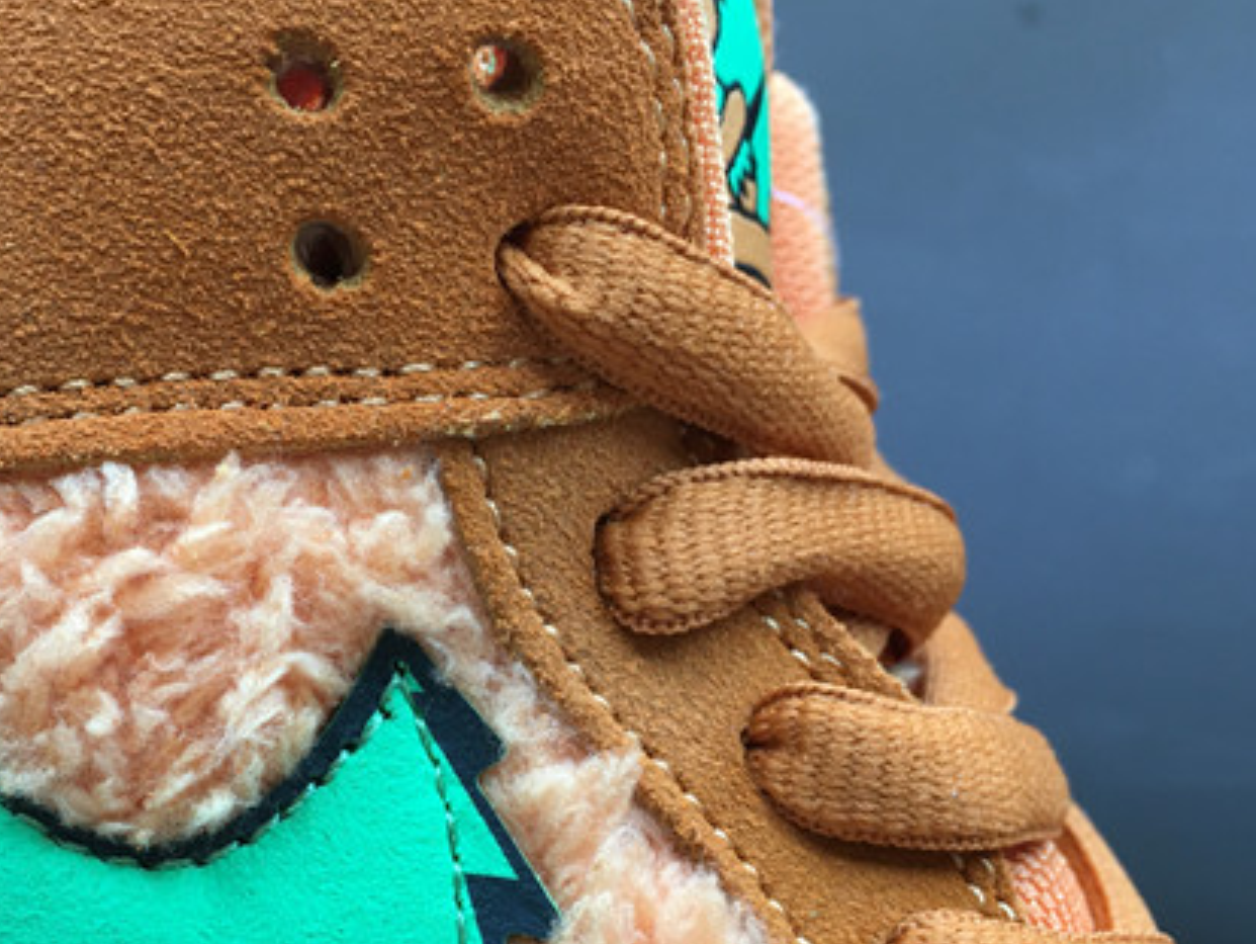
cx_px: 343
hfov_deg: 33.8
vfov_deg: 25.6
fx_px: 2033
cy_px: 762
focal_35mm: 56
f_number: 2.2
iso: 25
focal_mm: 4.15
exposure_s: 1/33
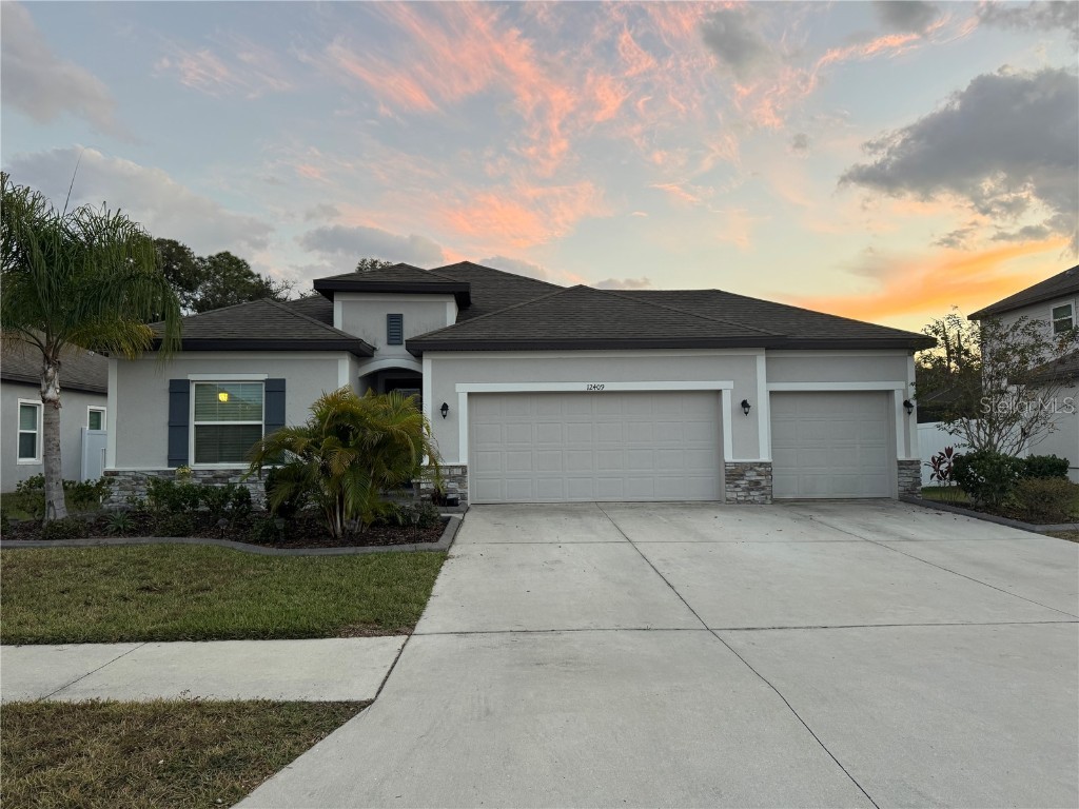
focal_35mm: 24
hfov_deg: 71.6
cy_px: 404
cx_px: 540
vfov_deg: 56.8
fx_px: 748
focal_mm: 6.76
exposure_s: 1/121
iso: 160
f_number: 1.78
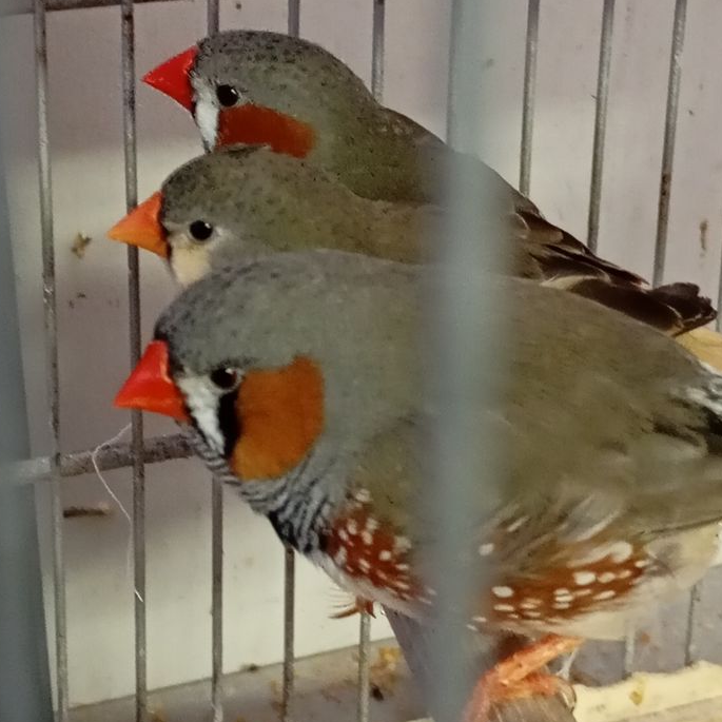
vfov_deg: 18.7
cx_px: 364
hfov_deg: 18.7
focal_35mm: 93
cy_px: 269
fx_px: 2195
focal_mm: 4.27
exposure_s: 1/16.7
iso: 3275
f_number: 1.8
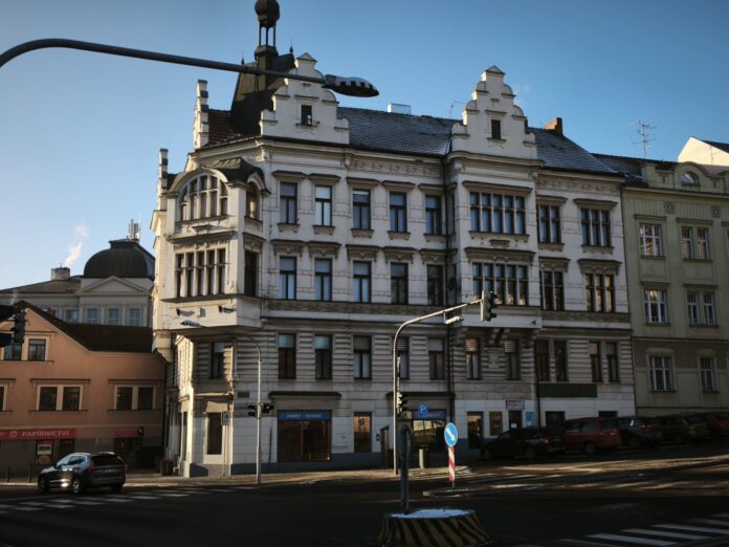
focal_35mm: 38
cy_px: 274
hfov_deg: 49.0
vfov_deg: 37.7
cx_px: 364
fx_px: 800
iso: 80
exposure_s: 1/1556
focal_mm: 5.35
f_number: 1.7
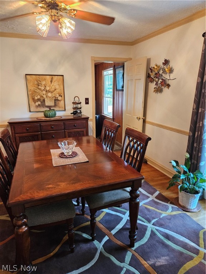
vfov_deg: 73.9
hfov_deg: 58.9
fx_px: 182
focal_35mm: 23
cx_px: 103
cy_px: 137
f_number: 1.8
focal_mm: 5.4
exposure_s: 1/120
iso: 640
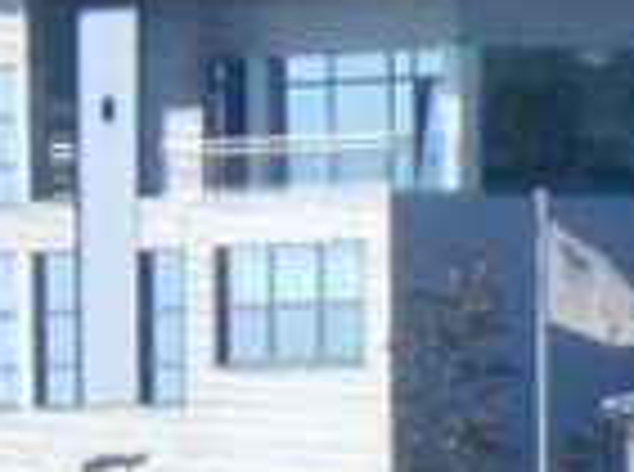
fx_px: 25649
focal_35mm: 1404
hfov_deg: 1.4
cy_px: 238
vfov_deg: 1.1
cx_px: -1000
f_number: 5.4
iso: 100
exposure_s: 1/400
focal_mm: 30.1
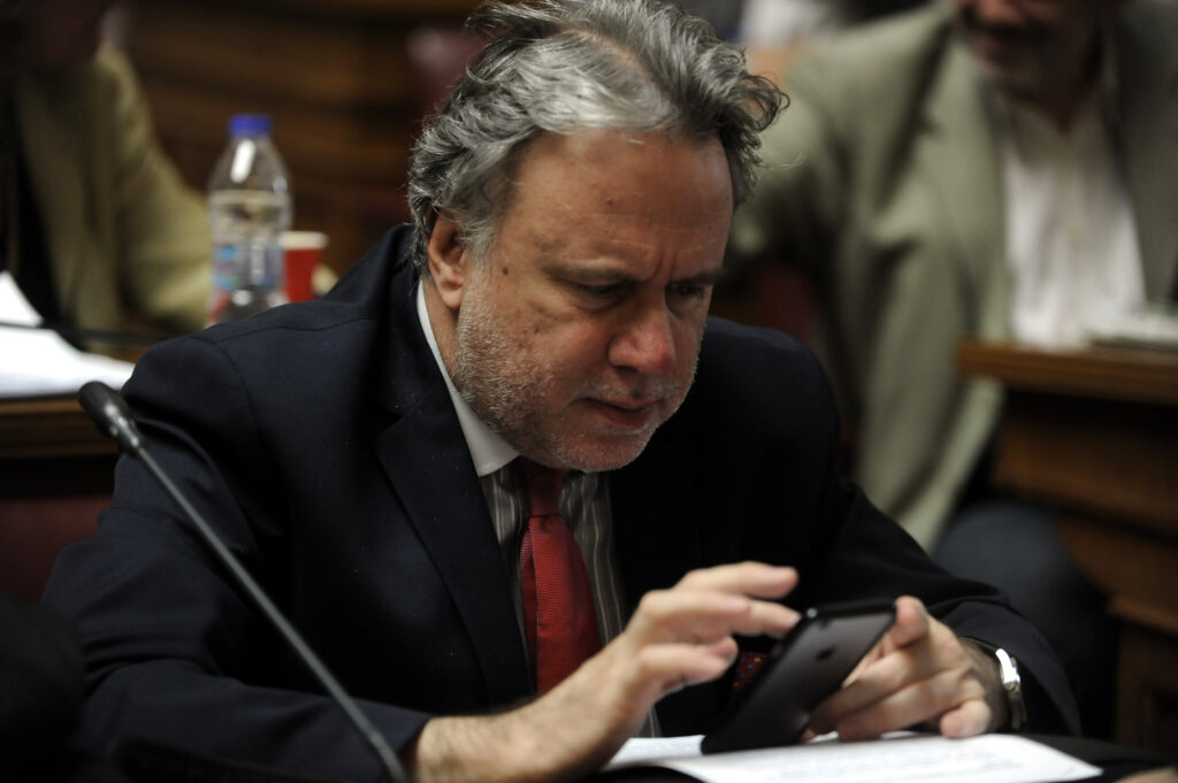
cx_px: 589
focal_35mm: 105
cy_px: 392
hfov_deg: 19.5
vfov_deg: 13.0
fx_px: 3433
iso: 2500
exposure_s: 1/320
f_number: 2.8
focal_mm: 105
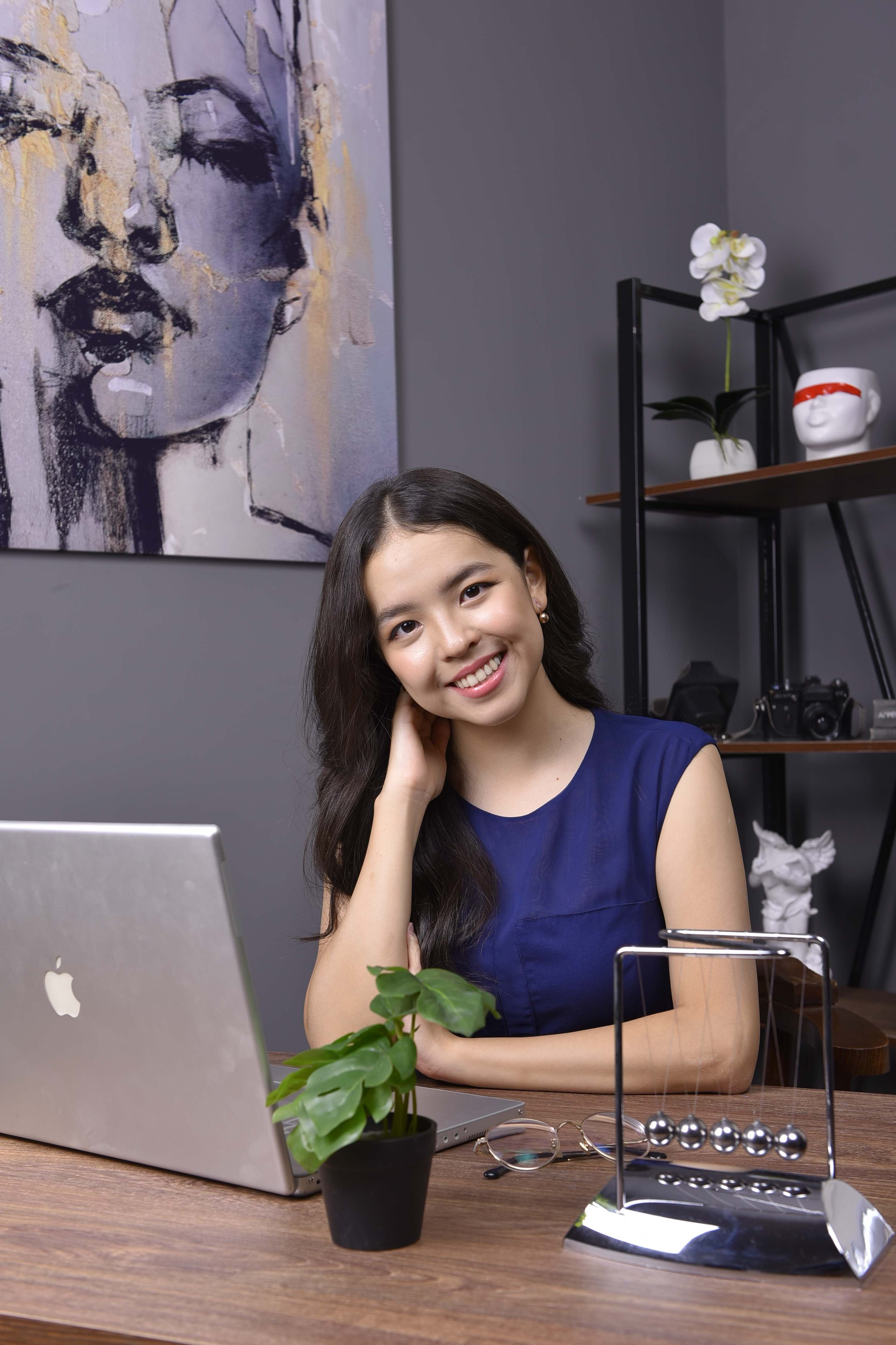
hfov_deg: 30.5
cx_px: 448
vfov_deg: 44.5
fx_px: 1643
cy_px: 672
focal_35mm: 44
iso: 125
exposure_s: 1/160
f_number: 7.1
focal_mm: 44
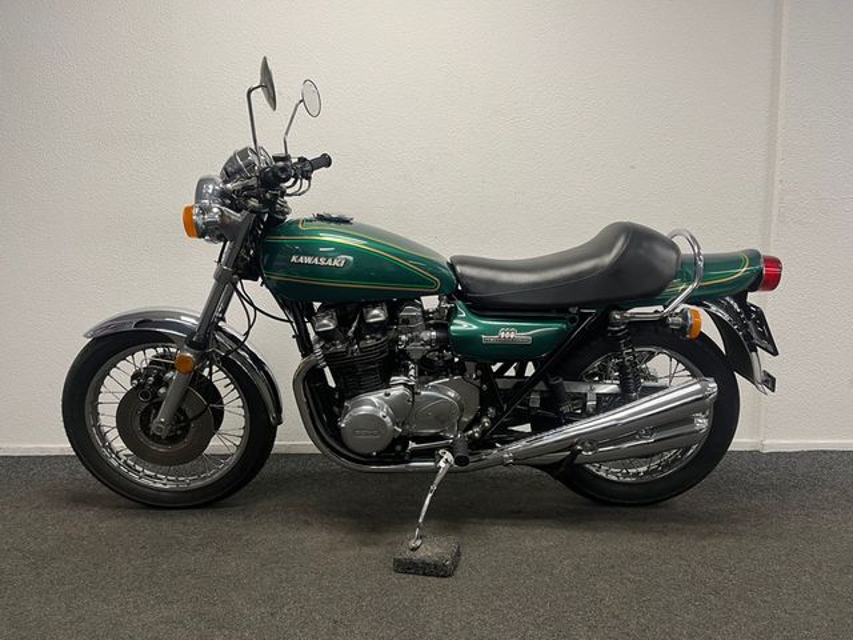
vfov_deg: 53.1
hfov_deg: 67.3
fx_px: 641
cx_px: 426
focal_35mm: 26
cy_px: 320
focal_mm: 5.1
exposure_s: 1/50
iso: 64
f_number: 1.6
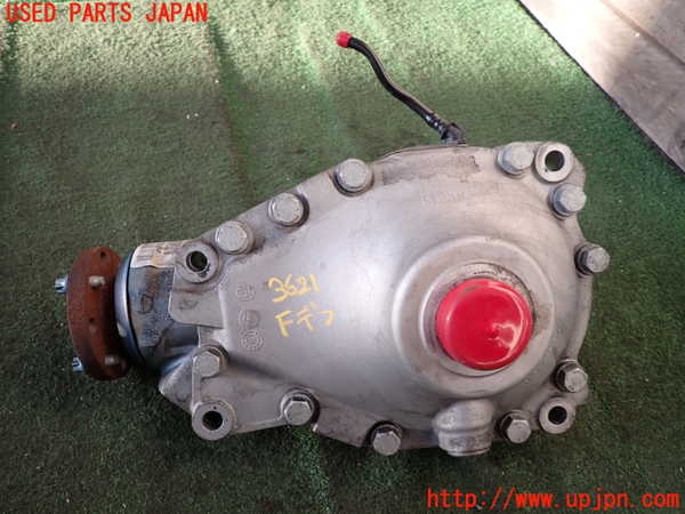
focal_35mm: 25
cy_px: 257
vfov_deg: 54.9
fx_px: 495
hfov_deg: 69.4
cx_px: 342
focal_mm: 4.5
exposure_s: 1/60
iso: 100
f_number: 2
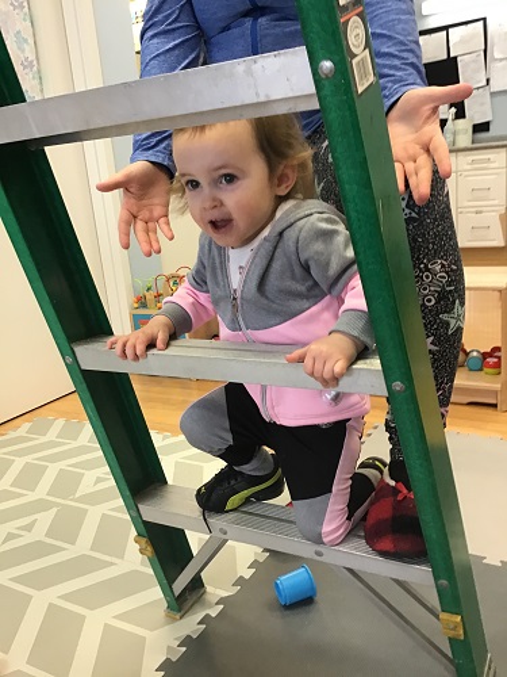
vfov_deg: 58.4
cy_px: 338
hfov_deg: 45.4
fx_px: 605
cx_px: 254
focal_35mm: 31
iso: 100
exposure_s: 1/30
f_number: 2.4
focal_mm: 3.3
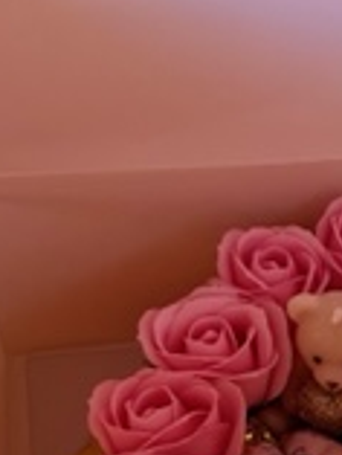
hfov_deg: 13.5
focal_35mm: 106
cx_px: 426
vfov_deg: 18.4
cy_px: 354
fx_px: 1394
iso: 50
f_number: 1.5
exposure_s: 1/121
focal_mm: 5.7
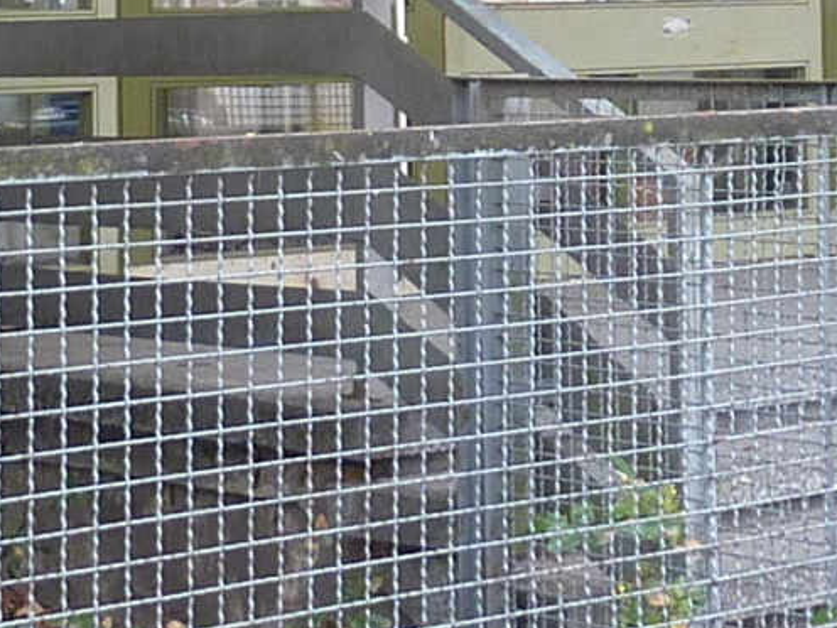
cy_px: -266
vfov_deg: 10.6
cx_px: 471
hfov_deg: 14.5
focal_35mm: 136
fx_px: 3288
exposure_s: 1/30
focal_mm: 4.1
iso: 100
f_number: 3.3
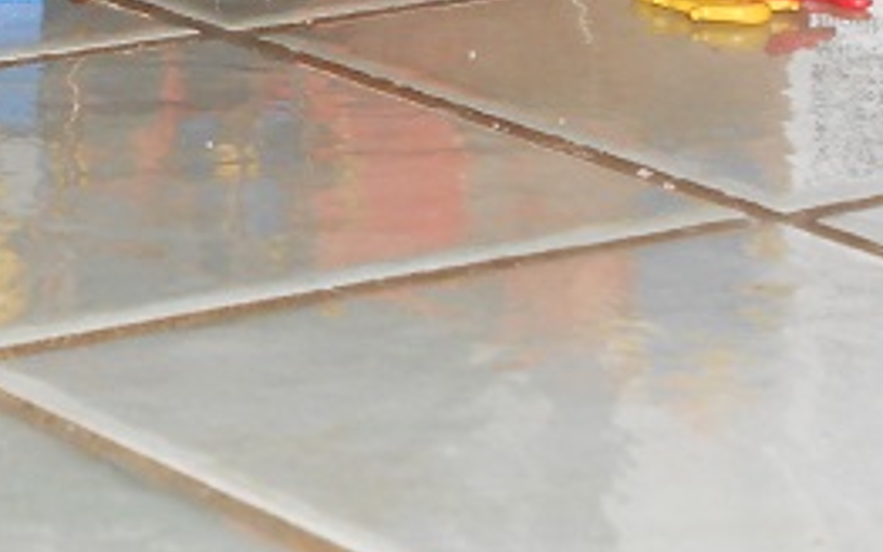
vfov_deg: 5.6
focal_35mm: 233
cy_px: -289
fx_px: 5609
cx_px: -317
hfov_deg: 8.8
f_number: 6
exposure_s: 1/60
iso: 200
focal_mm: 12.8
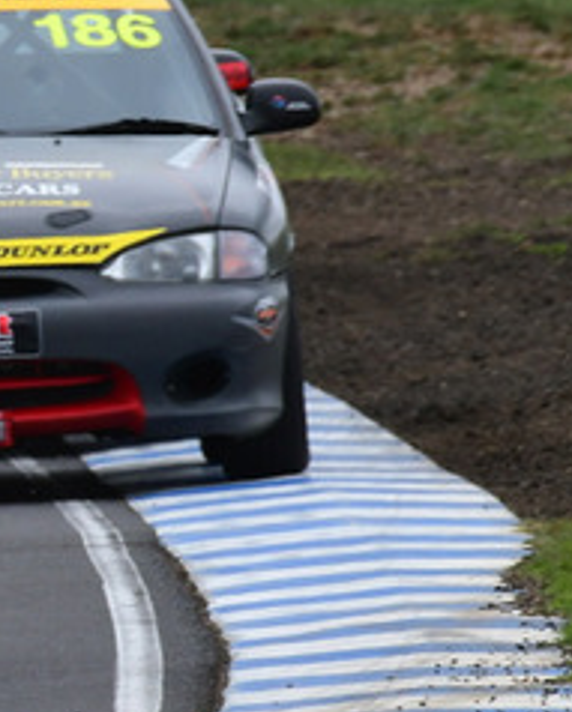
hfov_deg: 0.7
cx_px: -584
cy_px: 120
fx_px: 47902
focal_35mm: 2268
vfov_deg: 0.9
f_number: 13
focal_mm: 480
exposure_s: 1/640
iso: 640
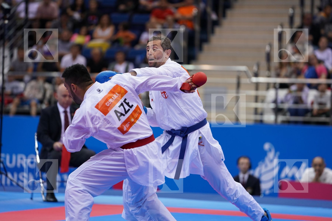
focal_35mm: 194
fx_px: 1789
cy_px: 110
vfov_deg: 7.1
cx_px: 166
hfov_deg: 10.6
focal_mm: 194
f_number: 2.8
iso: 1250
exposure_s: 1/1000
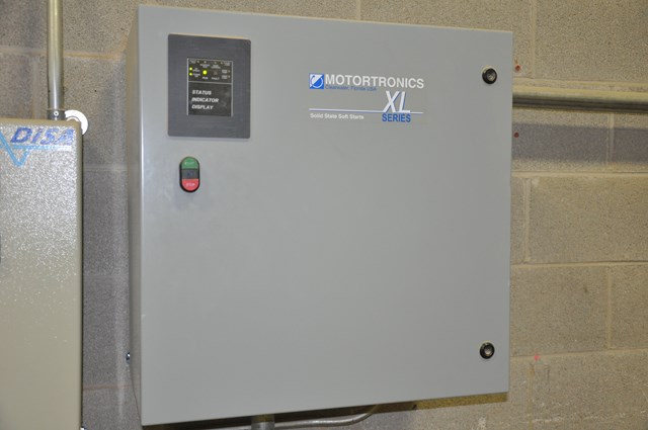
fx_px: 755
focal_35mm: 42
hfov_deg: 46.5
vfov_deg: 31.8
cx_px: 324
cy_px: 215
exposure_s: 1/60
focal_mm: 28
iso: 800
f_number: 4
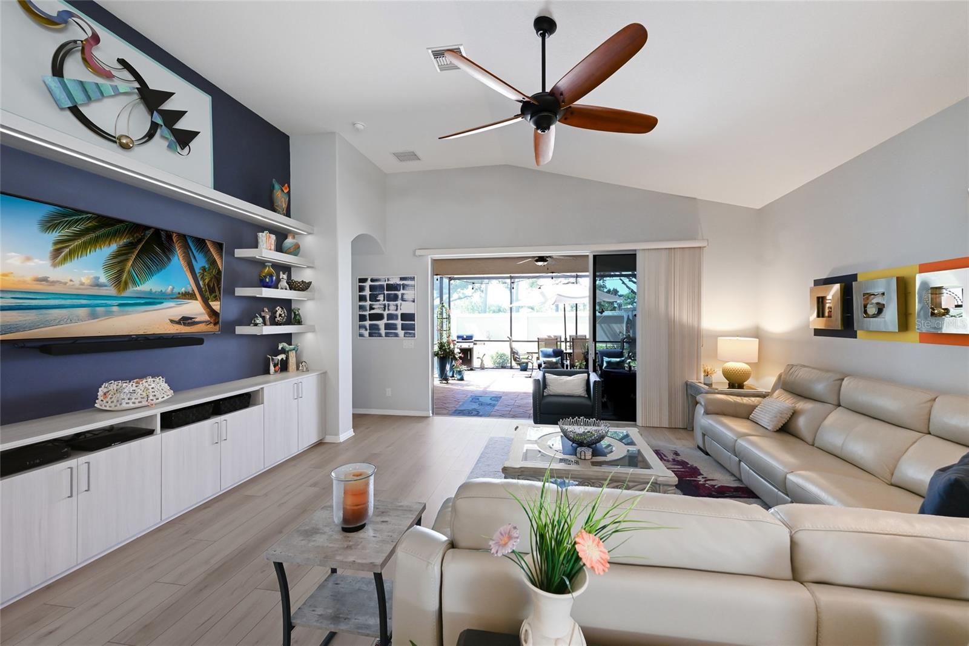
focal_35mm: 14
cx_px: 484
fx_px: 377
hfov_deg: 104.3
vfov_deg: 81.2
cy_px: 323
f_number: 8
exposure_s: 1/30
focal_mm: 14
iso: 800
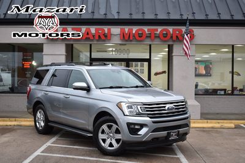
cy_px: 82
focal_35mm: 51
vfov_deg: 26.4
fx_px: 347
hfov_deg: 38.9
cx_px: 122
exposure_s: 1/100
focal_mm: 34
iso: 400
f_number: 5
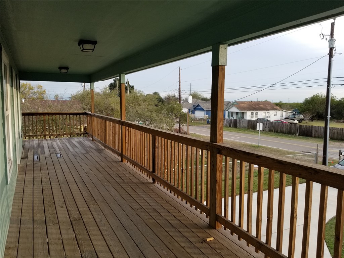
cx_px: 172
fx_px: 258
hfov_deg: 67.3
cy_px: 129
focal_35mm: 26
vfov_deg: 53.1
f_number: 1.7
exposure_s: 1/413
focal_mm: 4.25
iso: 50
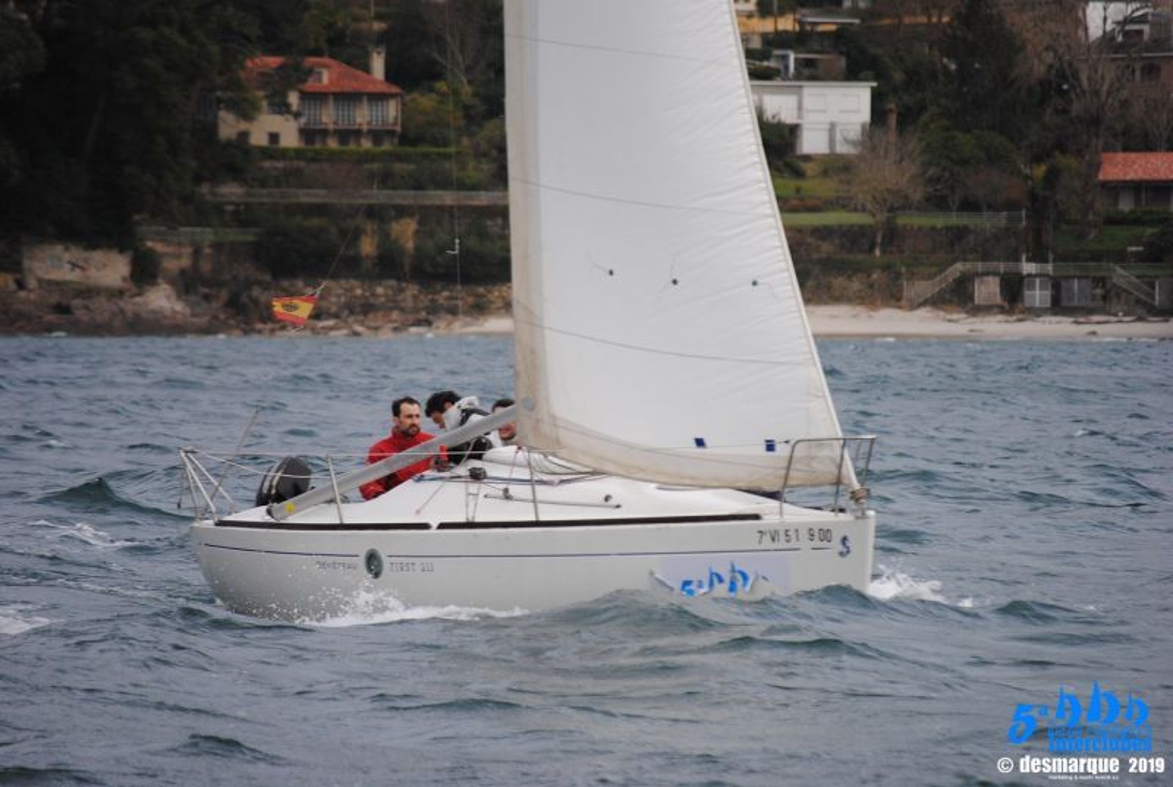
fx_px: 9795
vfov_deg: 4.6
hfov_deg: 6.9
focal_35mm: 300
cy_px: 394
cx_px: 586
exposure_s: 1/400
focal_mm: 200
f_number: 5.6
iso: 400
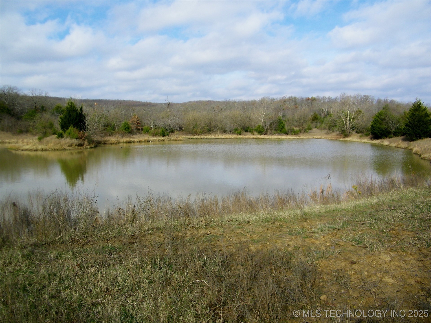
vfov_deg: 49.7
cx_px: 216
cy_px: 162
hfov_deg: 63.4
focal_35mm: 28
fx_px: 349
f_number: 7
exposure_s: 1/250
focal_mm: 5.1
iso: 80
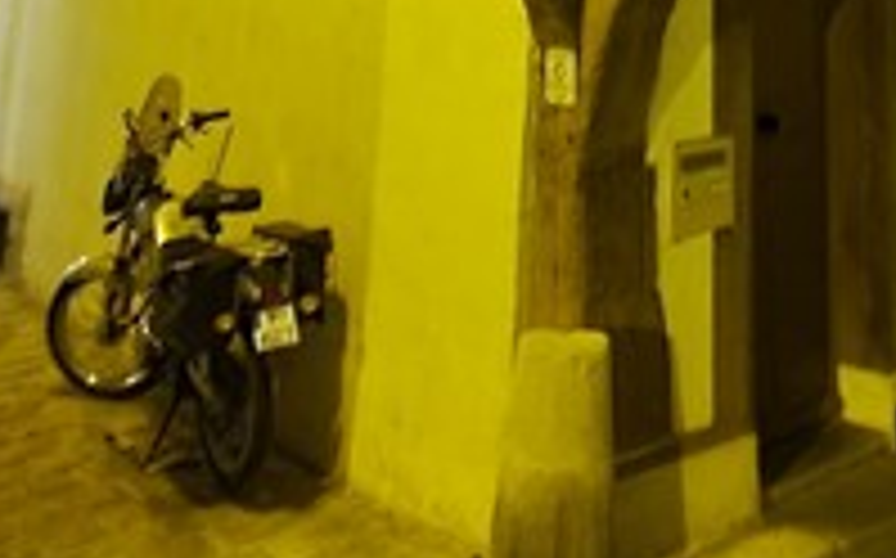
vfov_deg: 19.3
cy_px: -425
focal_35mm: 52
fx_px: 1269
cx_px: 671
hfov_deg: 37.9
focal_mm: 1.8
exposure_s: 1/4
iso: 400
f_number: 2.2
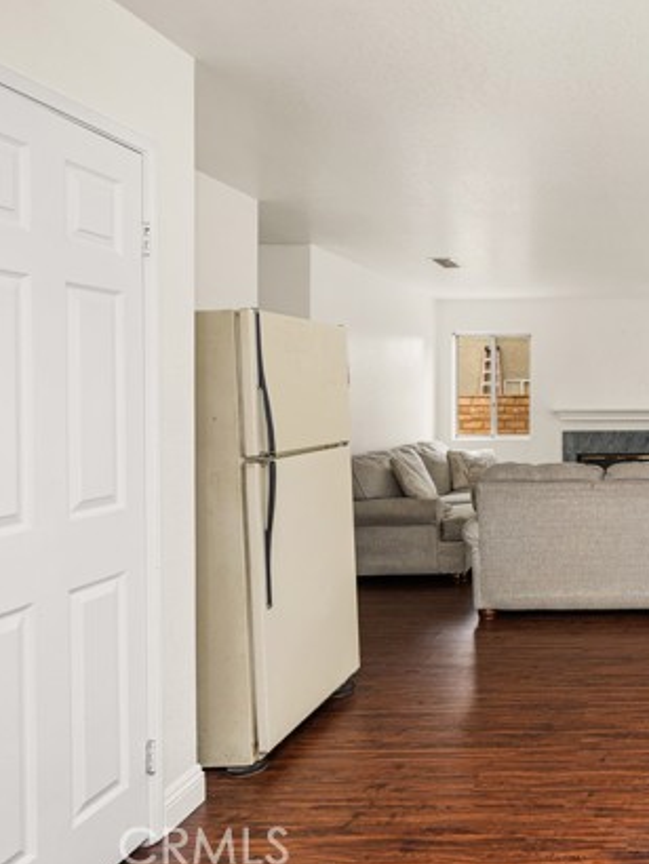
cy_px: 428
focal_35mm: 25
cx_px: 588
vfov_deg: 69.9
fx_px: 618
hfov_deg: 49.2
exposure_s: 1/13
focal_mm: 16.5
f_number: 5
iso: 125
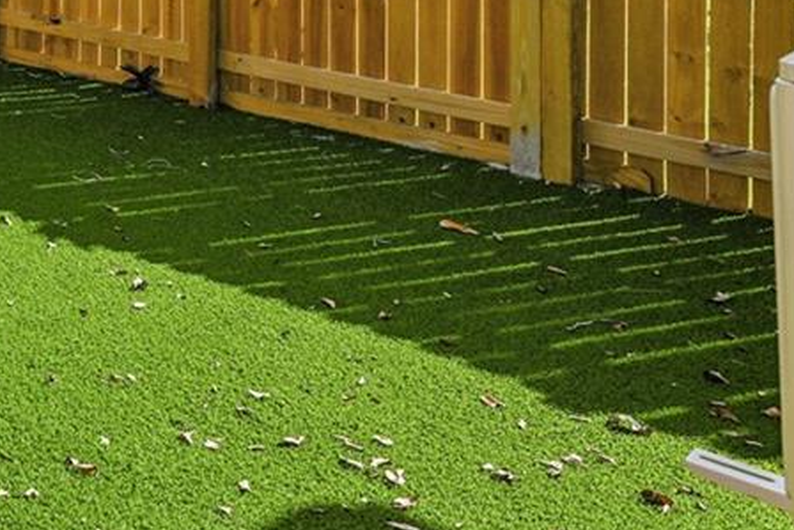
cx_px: -502
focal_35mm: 50
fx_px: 1103
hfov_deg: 25.1
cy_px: -209
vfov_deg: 23.1
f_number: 9
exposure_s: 1/160
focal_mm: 14
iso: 80
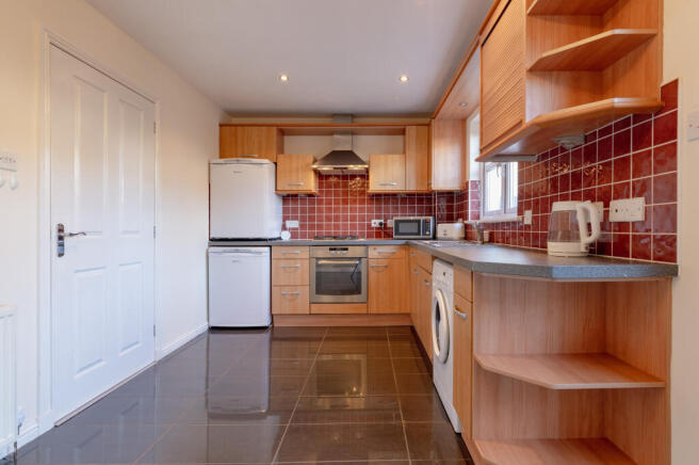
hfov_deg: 93.3
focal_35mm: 17
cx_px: 350
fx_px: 330
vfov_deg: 70.3
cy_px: 232
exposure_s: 1/10
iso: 400
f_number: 8
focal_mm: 17
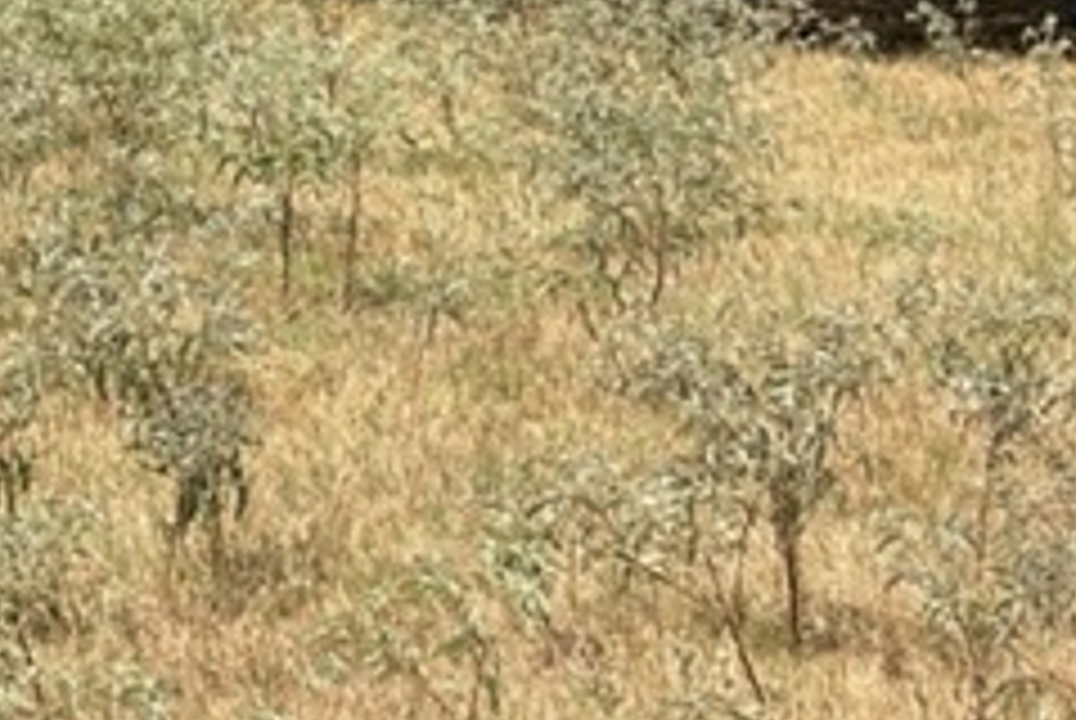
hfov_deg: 11.5
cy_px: -356
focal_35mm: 178
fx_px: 5327
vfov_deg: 7.6
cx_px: 567
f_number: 2.2
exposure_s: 1/1085
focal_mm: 7.5
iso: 20
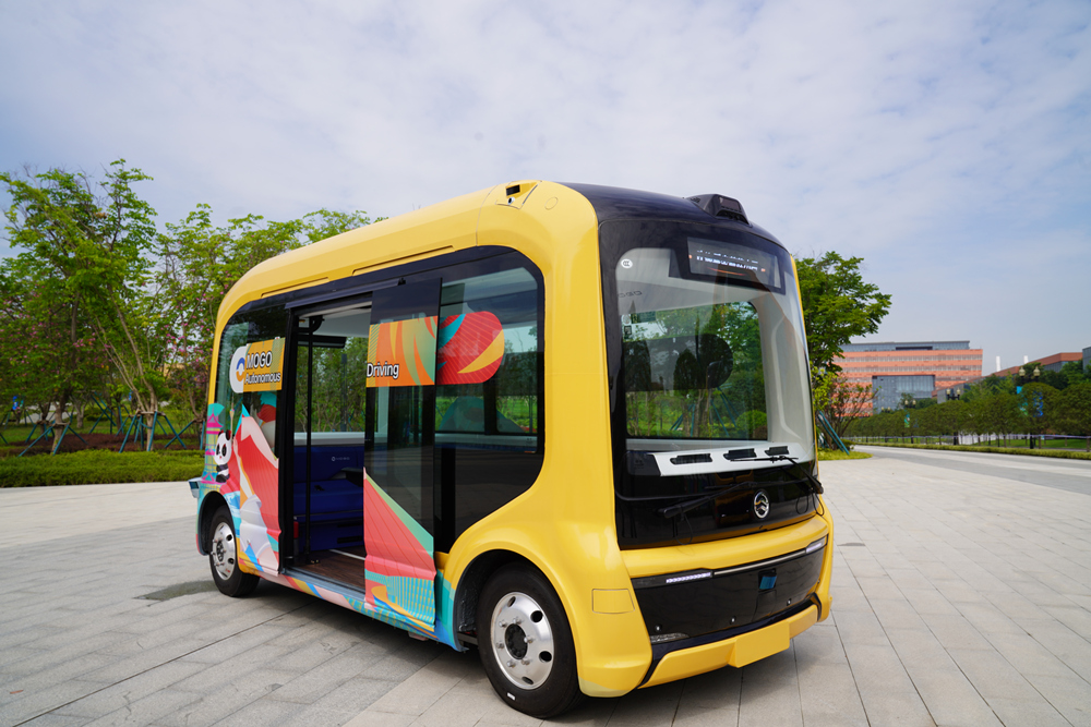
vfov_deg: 47.9
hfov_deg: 67.4
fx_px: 818
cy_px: 364
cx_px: 546
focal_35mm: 27
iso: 100
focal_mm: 27
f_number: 10
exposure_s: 1/160
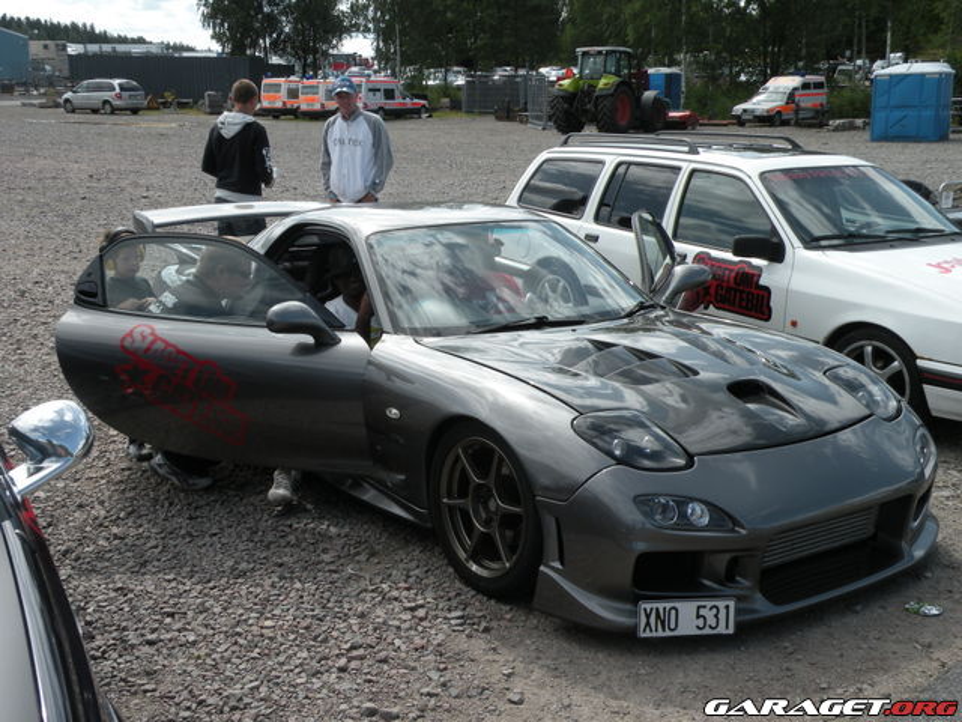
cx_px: 481
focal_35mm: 42
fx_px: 1167
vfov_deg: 34.3
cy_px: 361
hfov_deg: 44.8
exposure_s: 1/214
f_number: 6.3
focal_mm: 7.4
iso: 64
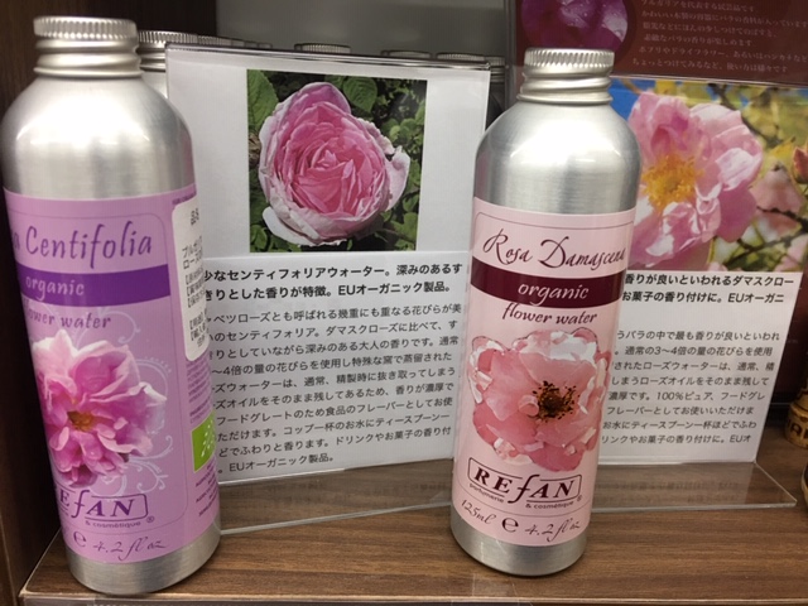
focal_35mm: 29
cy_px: 303
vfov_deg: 48.2
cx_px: 404
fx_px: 677
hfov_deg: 61.7
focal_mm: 4.15
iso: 50
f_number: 2.2
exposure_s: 1/17
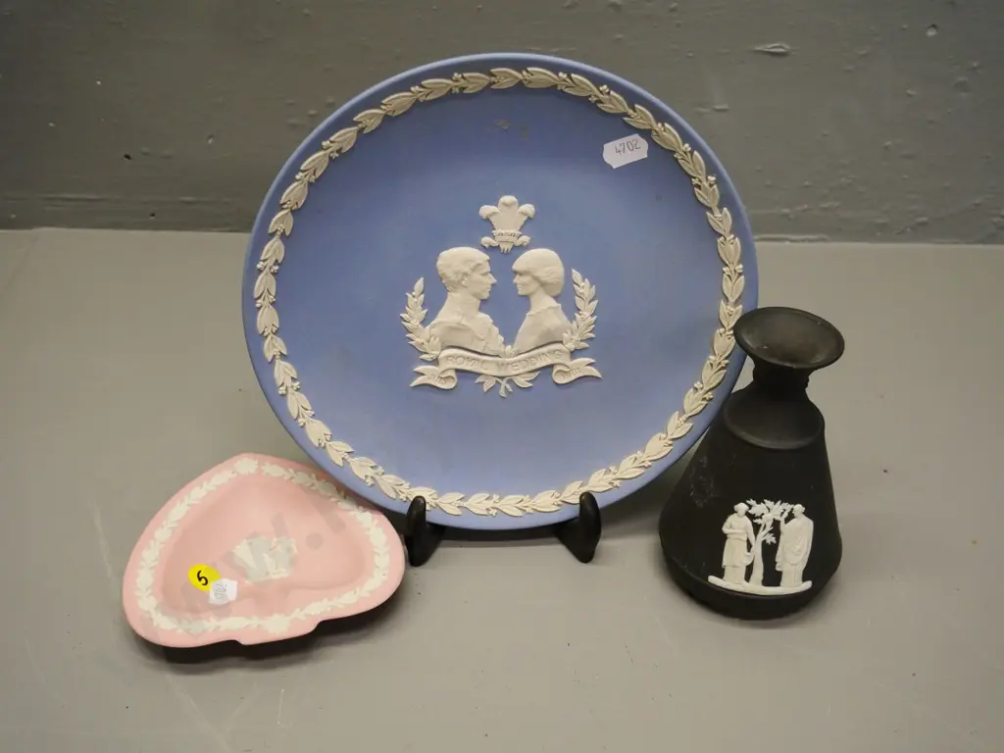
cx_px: 502
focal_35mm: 40
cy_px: 376
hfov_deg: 46.8
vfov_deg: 36.0
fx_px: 1160
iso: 1600
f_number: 5.3
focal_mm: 20
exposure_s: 1/125
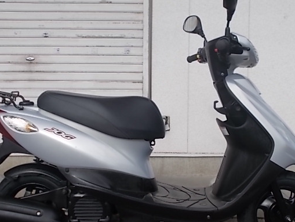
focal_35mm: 49
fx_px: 418
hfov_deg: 38.9
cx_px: 145
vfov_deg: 29.7
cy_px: 123
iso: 80
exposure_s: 1/400
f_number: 3.9
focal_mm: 6.9
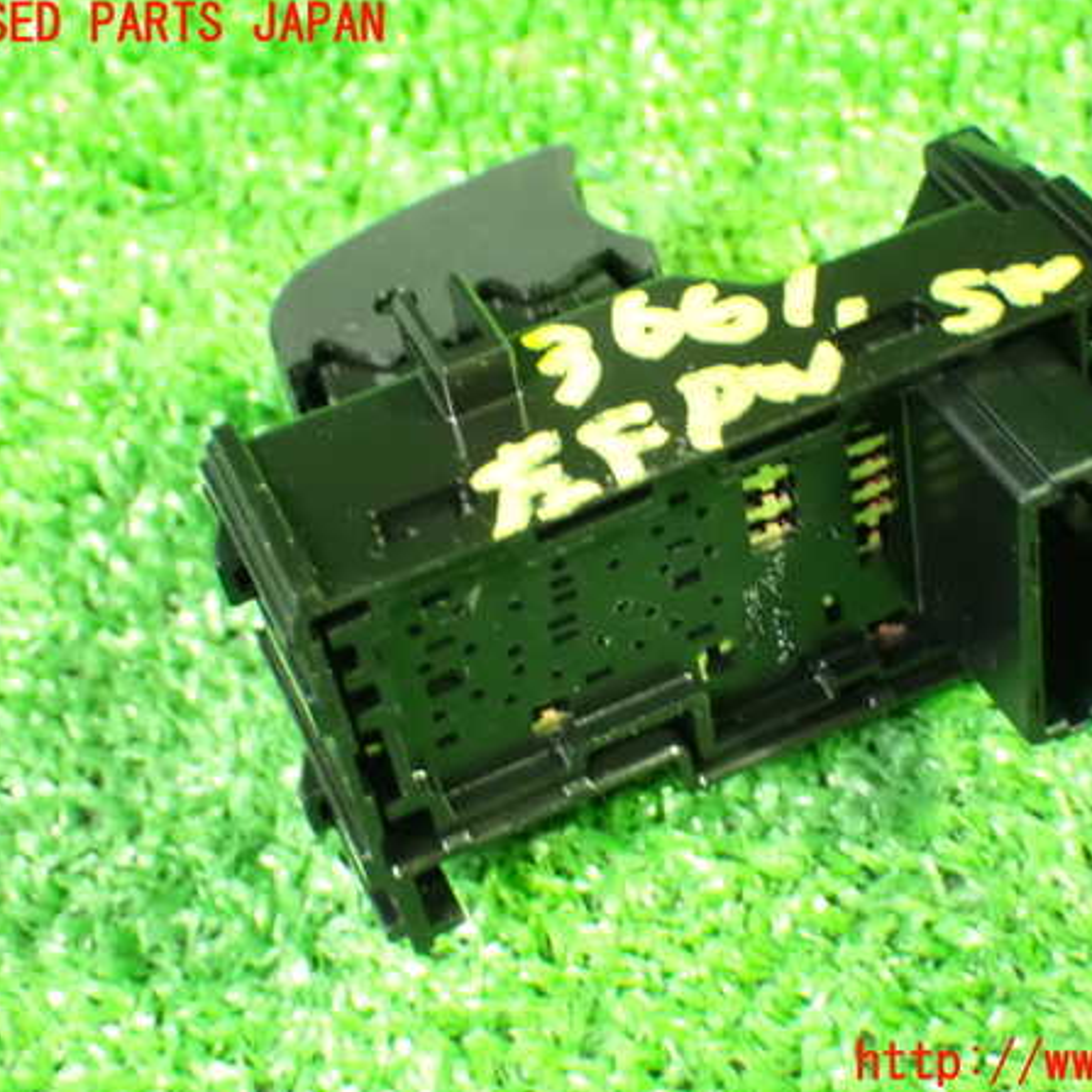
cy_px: 545
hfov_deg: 26.8
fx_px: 2284
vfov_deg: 26.9
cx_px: 674
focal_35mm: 64
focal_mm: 9.65
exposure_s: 1/13
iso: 1600
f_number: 3.3
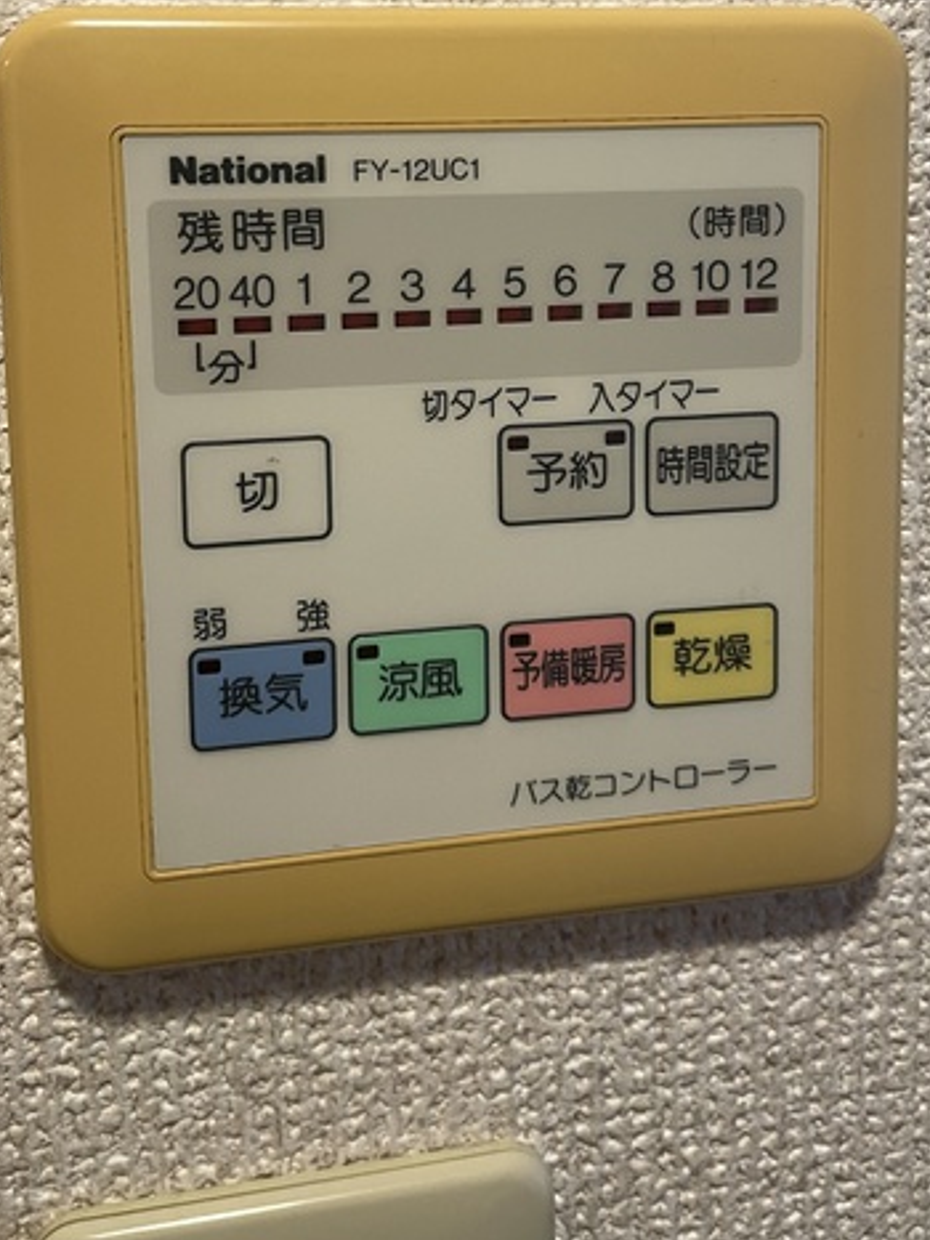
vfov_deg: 46.6
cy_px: 348
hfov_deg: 36.8
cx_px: 453
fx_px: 1398
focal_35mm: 39
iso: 160
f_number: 1.6
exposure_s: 1/60
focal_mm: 4.2
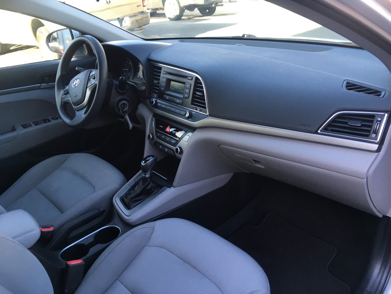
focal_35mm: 29
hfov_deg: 61.7
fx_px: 328
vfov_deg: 48.2
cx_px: 196
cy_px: 147
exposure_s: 1/40
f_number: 2.2
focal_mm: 4.15
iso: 25
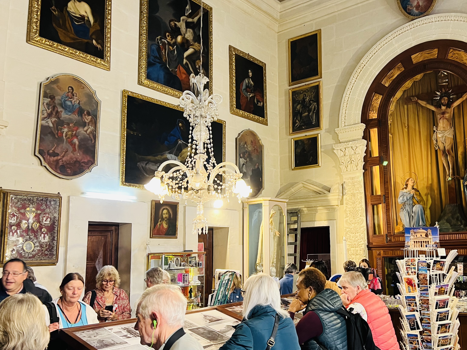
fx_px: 459
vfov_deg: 41.8
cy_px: 183
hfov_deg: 53.2
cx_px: 298
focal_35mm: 34
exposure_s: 1/50
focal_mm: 5.7
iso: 160
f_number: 1.5
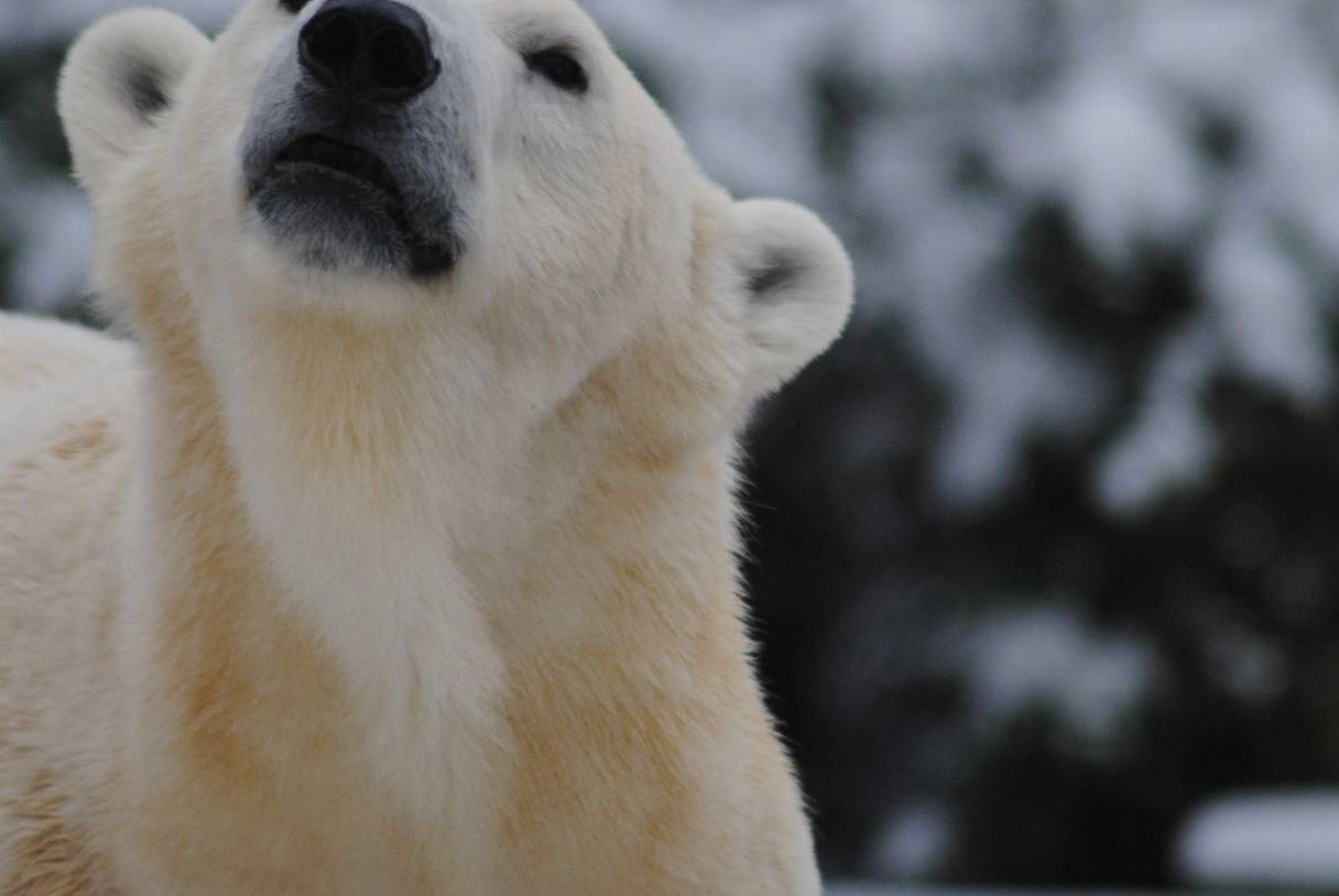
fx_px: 22045
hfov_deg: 3.5
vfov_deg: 2.3
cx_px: 609
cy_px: 330
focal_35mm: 592
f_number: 5.6
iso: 500
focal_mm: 300
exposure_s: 1/500
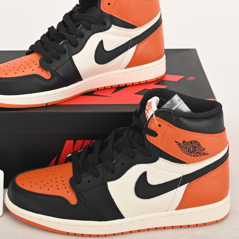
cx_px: 101
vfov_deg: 19.7
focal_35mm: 88
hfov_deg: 19.7
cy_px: 91
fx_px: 687
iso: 100
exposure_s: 1/200
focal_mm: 49
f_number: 11
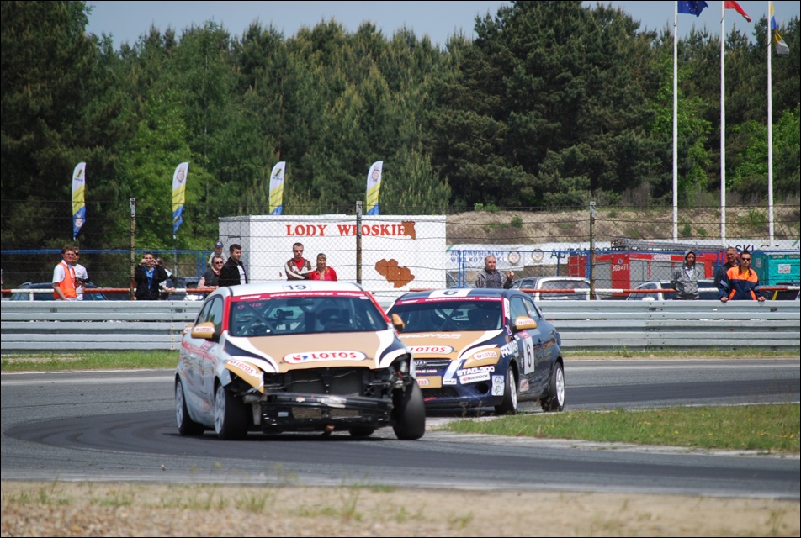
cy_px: 269
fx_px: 6692
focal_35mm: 300
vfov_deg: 4.6
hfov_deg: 6.9
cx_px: 400
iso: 200
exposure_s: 1/800
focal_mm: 200
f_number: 5.6
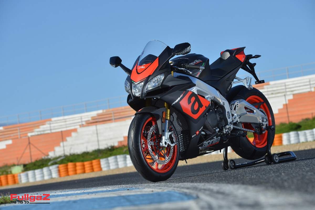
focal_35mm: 180
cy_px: 105
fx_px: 1575
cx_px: 158
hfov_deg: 11.4
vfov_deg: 7.6
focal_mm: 180
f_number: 9
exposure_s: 1/250
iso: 100
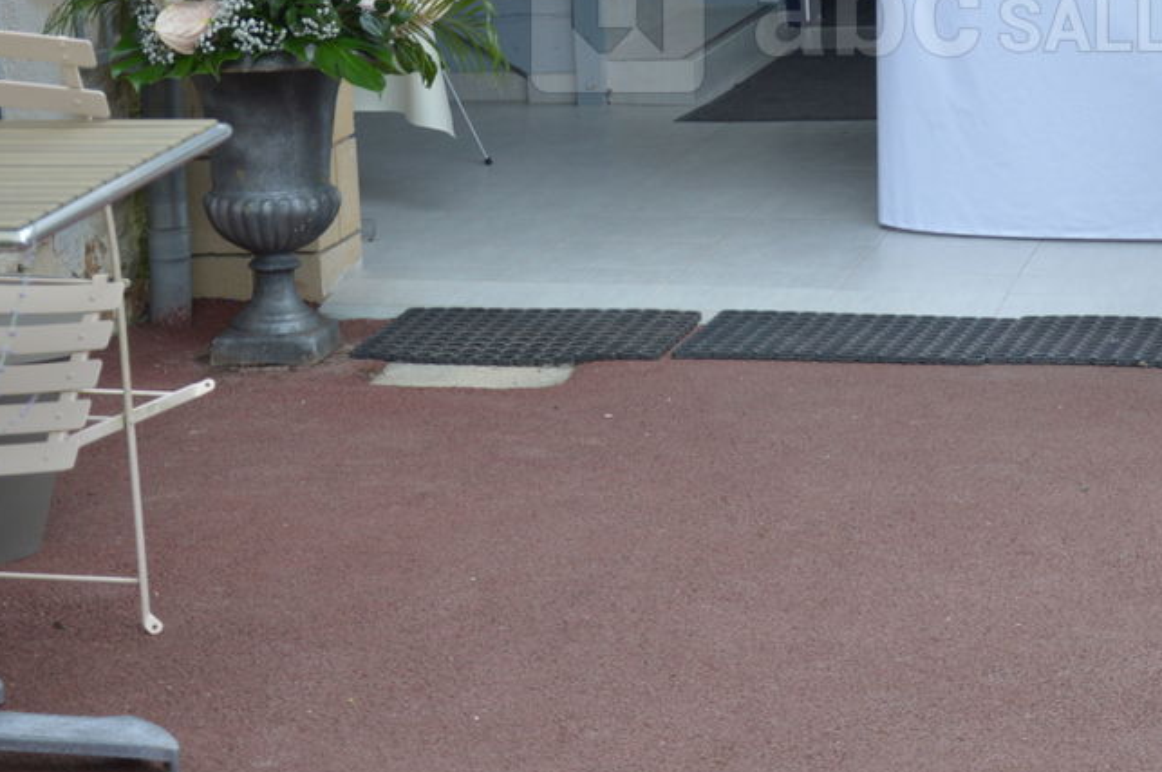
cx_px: 896
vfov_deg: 11.3
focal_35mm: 120
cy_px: 7
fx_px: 3868
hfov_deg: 17.0
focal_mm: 38
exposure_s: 1/125
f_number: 4.5
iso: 100
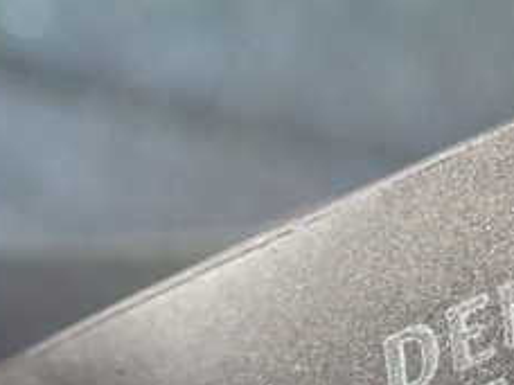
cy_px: 324
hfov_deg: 23.1
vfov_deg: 18.4
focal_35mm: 79
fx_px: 1173
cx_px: 575
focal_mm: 5.4
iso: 800
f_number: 2.3
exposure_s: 1/80
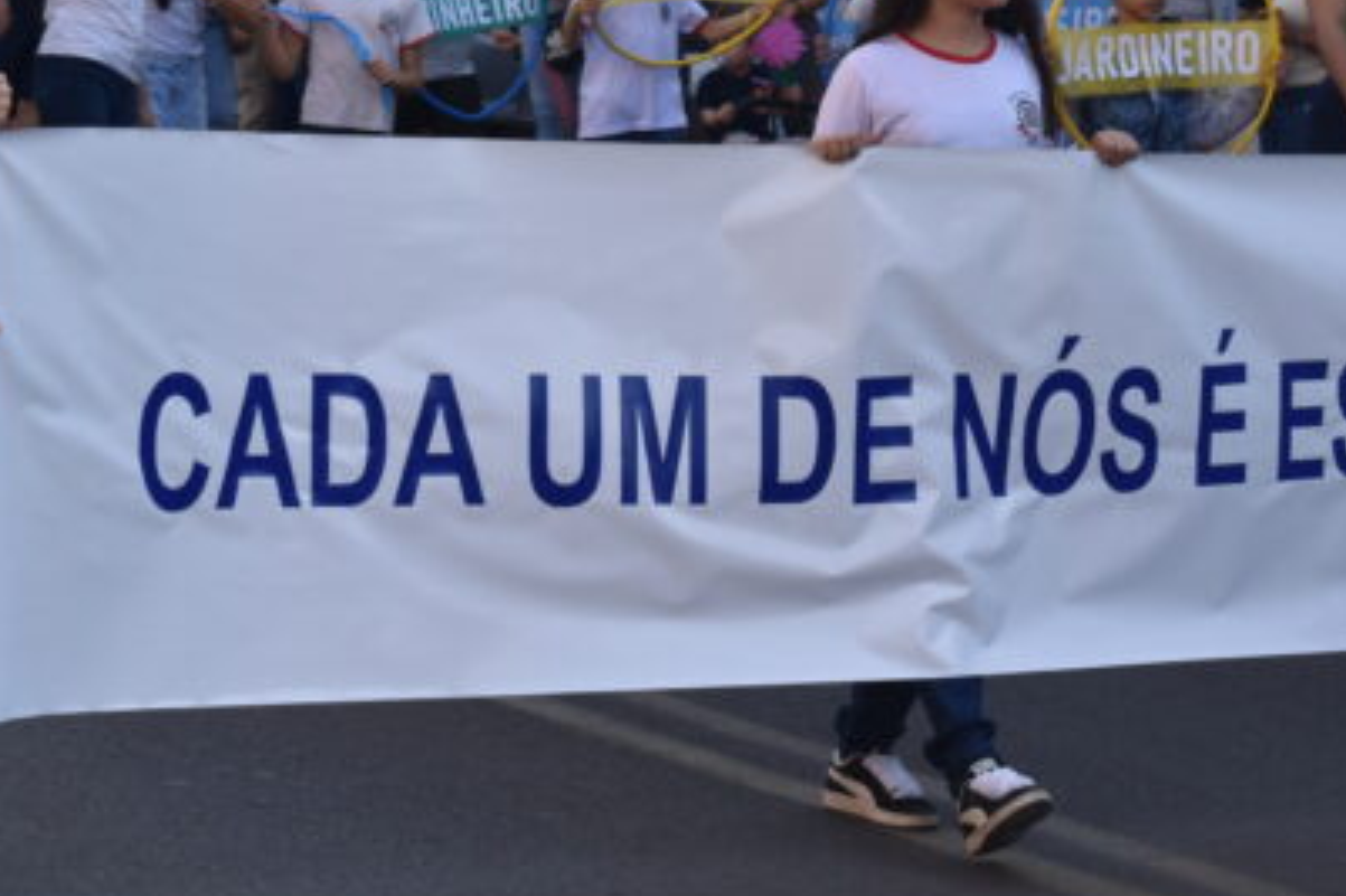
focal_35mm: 158
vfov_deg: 8.7
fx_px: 5903
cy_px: 168
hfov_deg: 13.0
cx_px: 936
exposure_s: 1/250
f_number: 8
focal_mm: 55
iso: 200
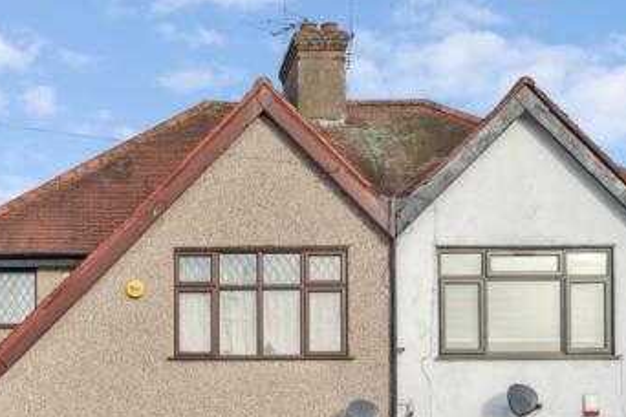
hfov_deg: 29.0
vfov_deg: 19.9
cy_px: 385
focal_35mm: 67
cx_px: 81
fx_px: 1165
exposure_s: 1/250
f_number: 13
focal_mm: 35
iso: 640
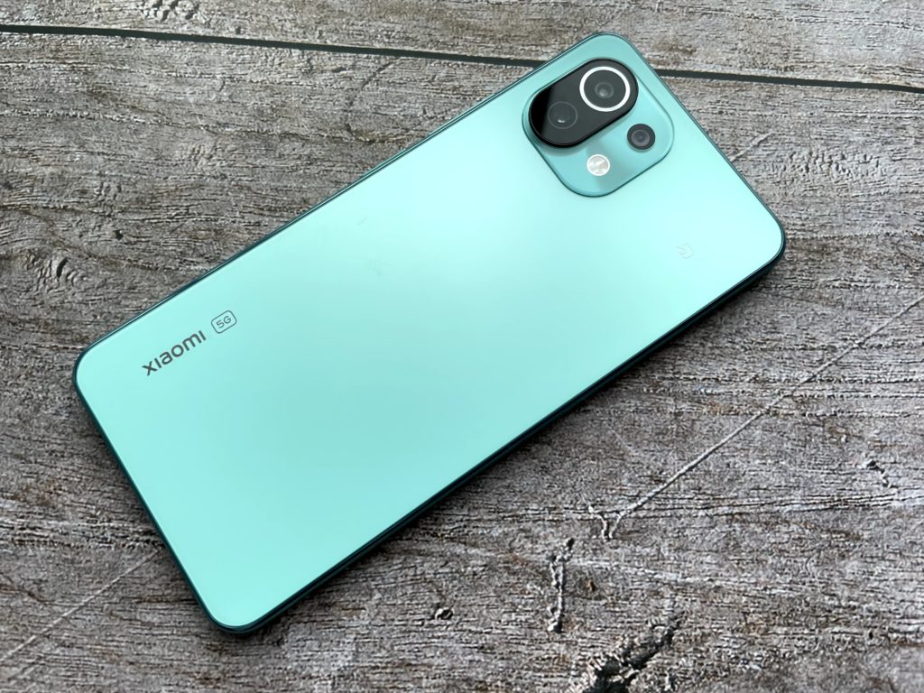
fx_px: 694
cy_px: 346
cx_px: 462
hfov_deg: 67.3
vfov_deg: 53.1
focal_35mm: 26
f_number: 1.6
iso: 32
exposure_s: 1/186
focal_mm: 4.2
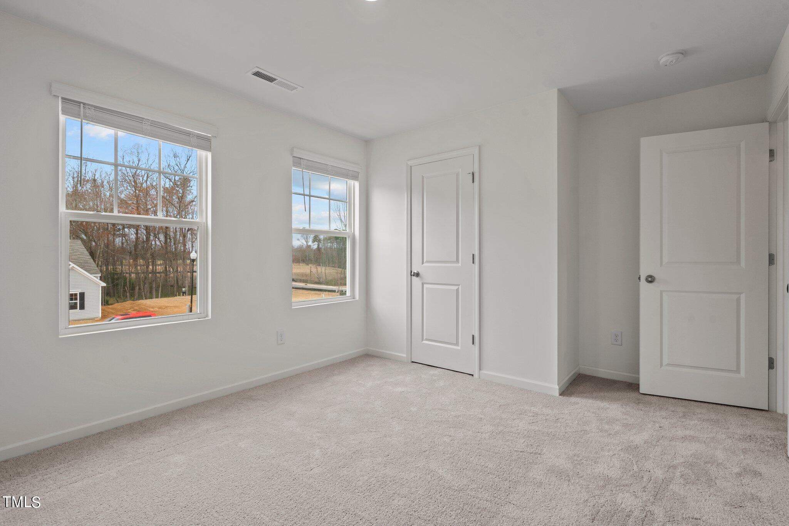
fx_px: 351
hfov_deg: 96.7
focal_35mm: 16
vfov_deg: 73.7
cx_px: 394
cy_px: 263
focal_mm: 16
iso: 400
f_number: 8
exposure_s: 1/6
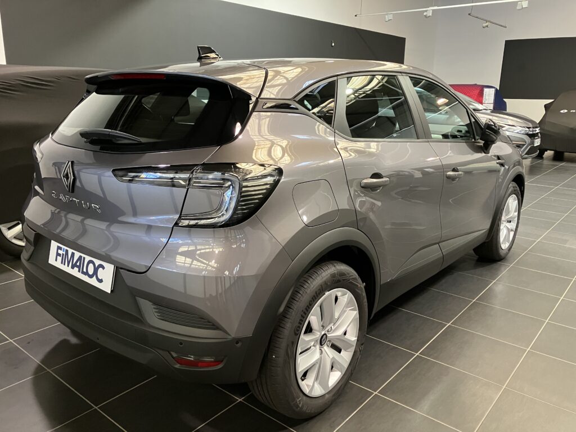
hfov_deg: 63.4
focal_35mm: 28
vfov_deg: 49.7
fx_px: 466
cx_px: 288
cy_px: 216
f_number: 1.8
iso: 250
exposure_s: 1/50
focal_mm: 3.99
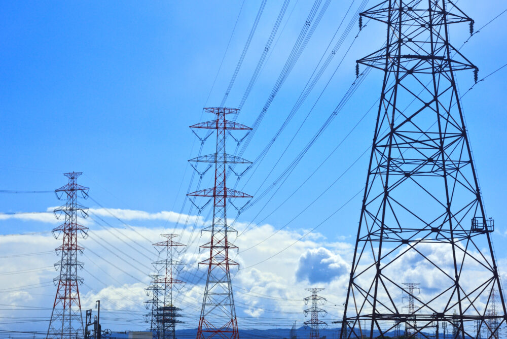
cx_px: 254
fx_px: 916
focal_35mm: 65
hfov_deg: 30.9
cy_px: 170
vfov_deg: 20.9
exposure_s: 1/400
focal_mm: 65
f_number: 8
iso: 100
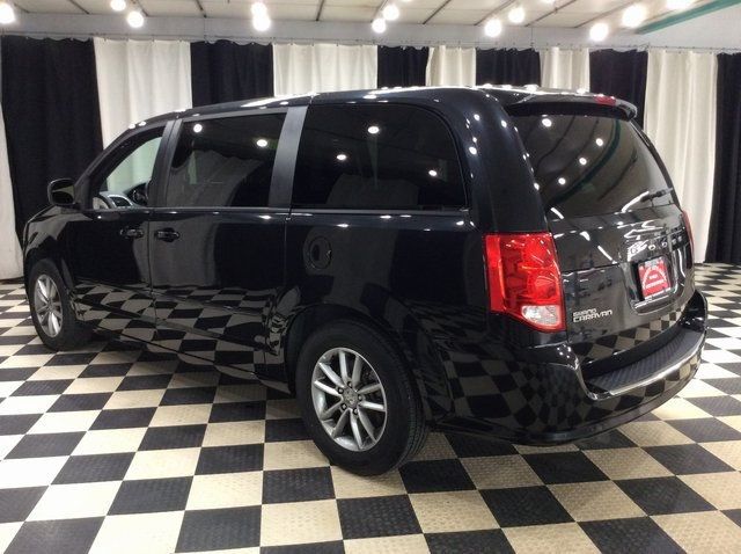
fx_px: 684
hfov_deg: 56.9
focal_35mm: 32
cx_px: 370
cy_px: 277
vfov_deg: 44.1
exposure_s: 1/25
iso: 125
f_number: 2.4
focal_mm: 3.3
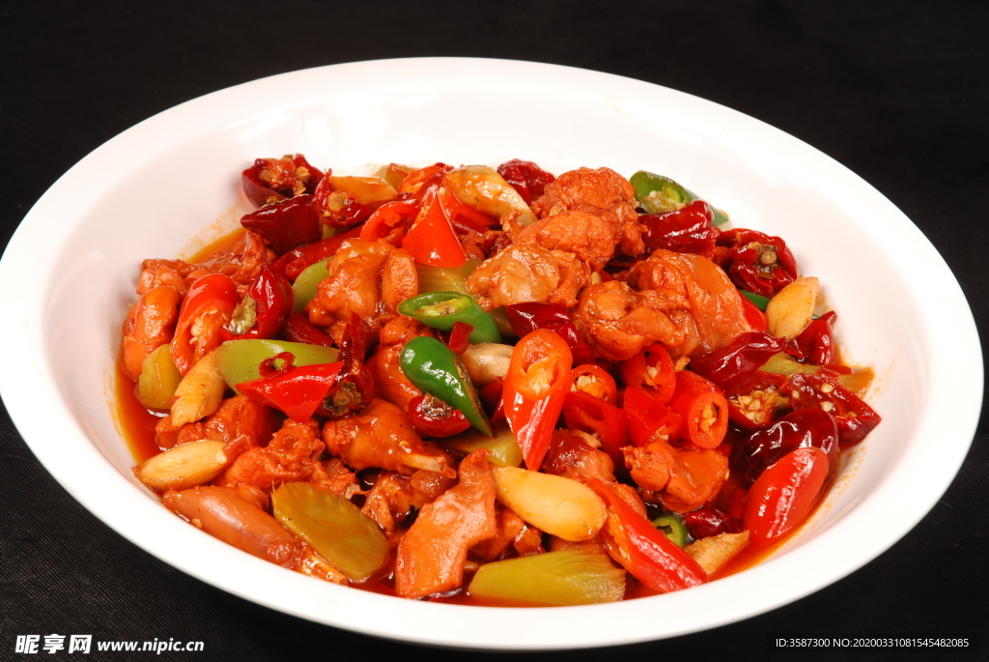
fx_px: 2887
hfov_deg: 19.4
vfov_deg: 13.1
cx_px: 494
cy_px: 331
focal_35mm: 105
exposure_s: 1/125
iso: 100
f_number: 10
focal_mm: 70
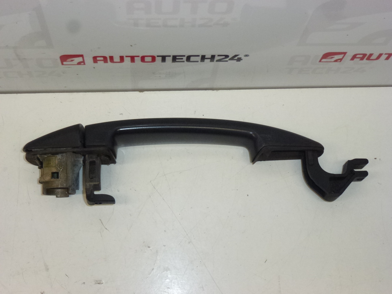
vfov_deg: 28.0
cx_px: 196
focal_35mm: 52
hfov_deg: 36.8
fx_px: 589
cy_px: 147
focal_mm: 9.4
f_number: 4.3
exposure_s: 1/250
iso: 400
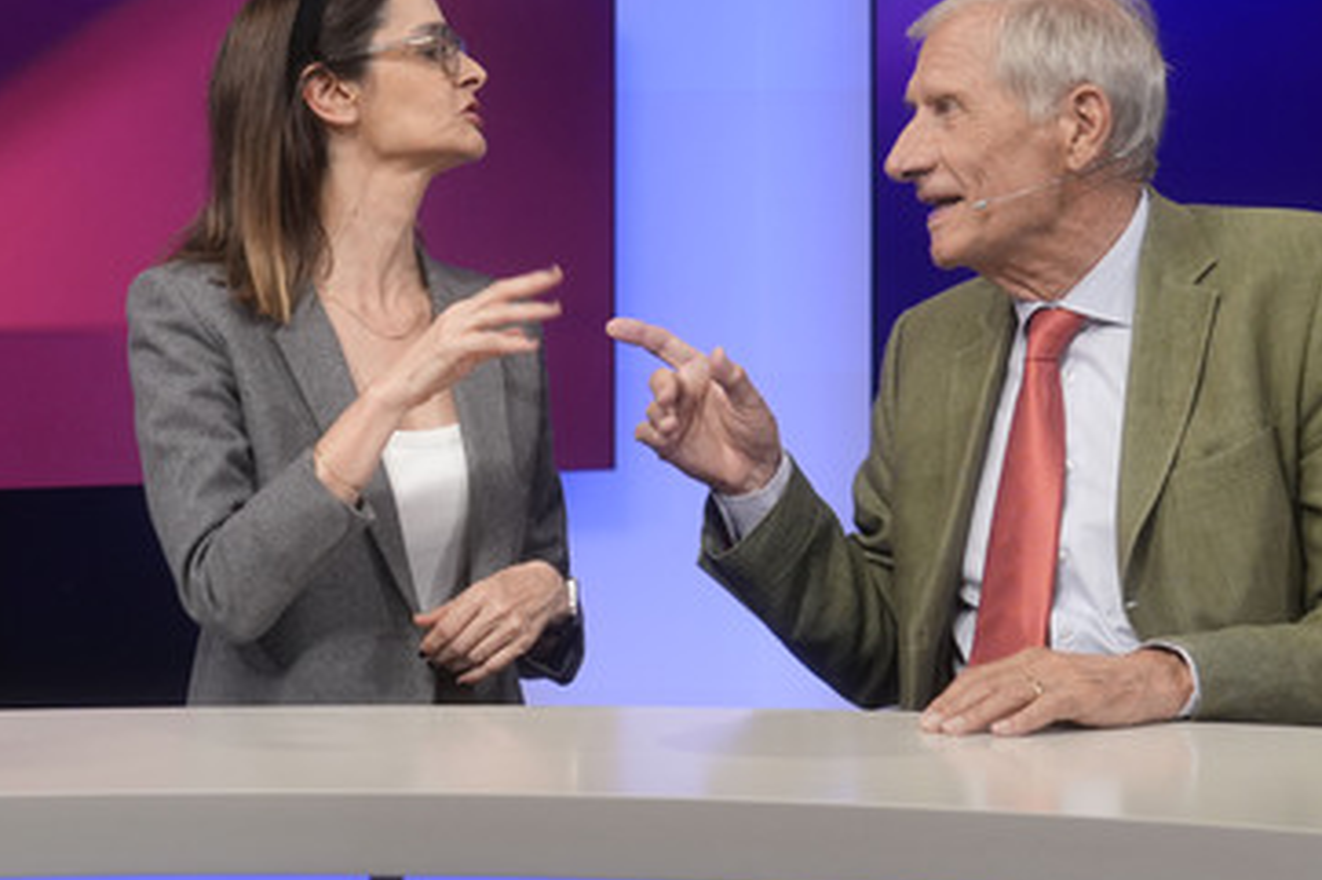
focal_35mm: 56
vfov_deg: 24.1
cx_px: 758
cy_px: 365
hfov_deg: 35.6
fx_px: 2055
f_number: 2.2
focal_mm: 30
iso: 640
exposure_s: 1/250
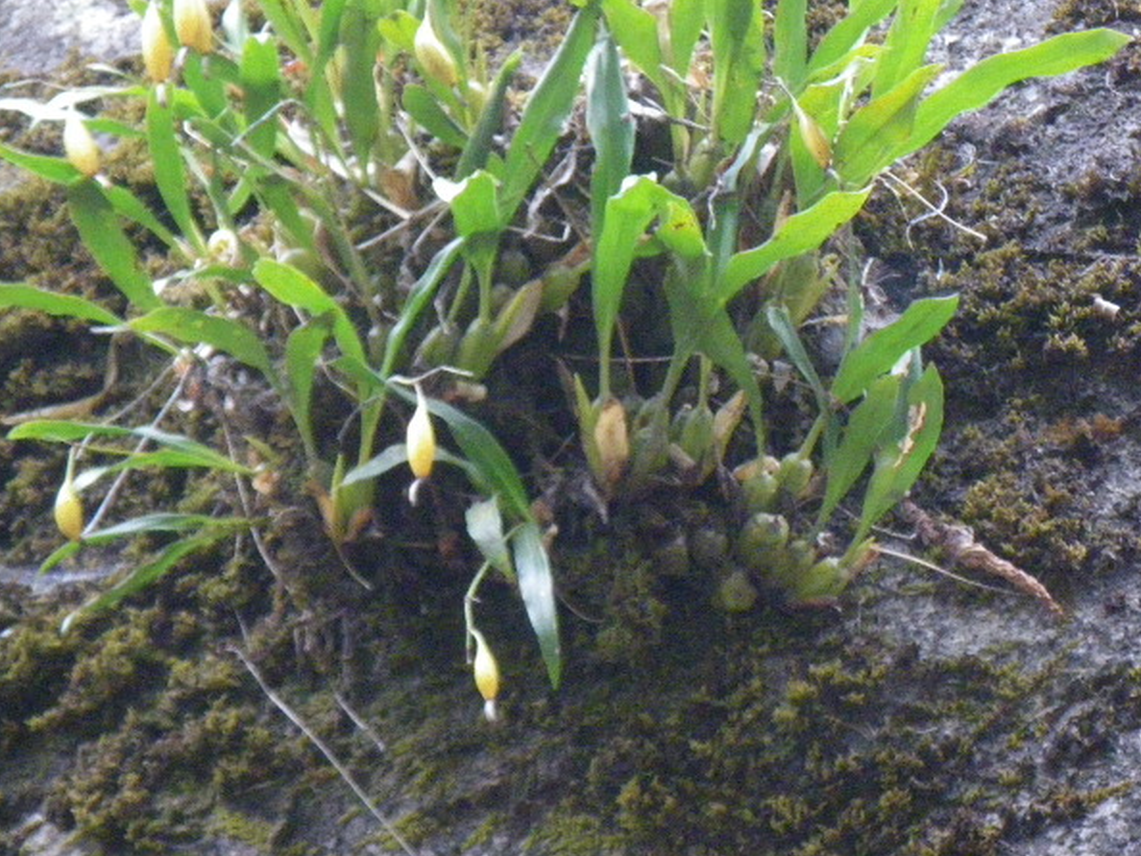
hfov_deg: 9.8
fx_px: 6628
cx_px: 531
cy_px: 292
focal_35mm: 201
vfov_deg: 7.4
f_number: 5.5
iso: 800
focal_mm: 25
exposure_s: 1/125
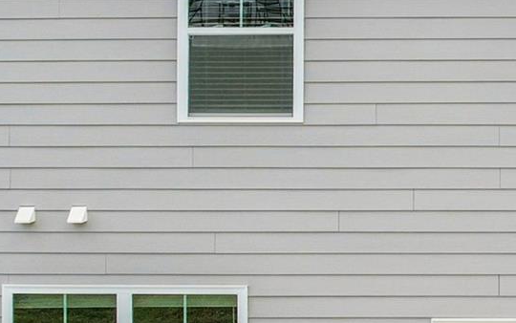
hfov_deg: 23.3
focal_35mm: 85
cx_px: 516
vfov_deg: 15.3
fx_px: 1196
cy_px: 252
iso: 140
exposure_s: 1/160
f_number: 2.8
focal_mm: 8.4
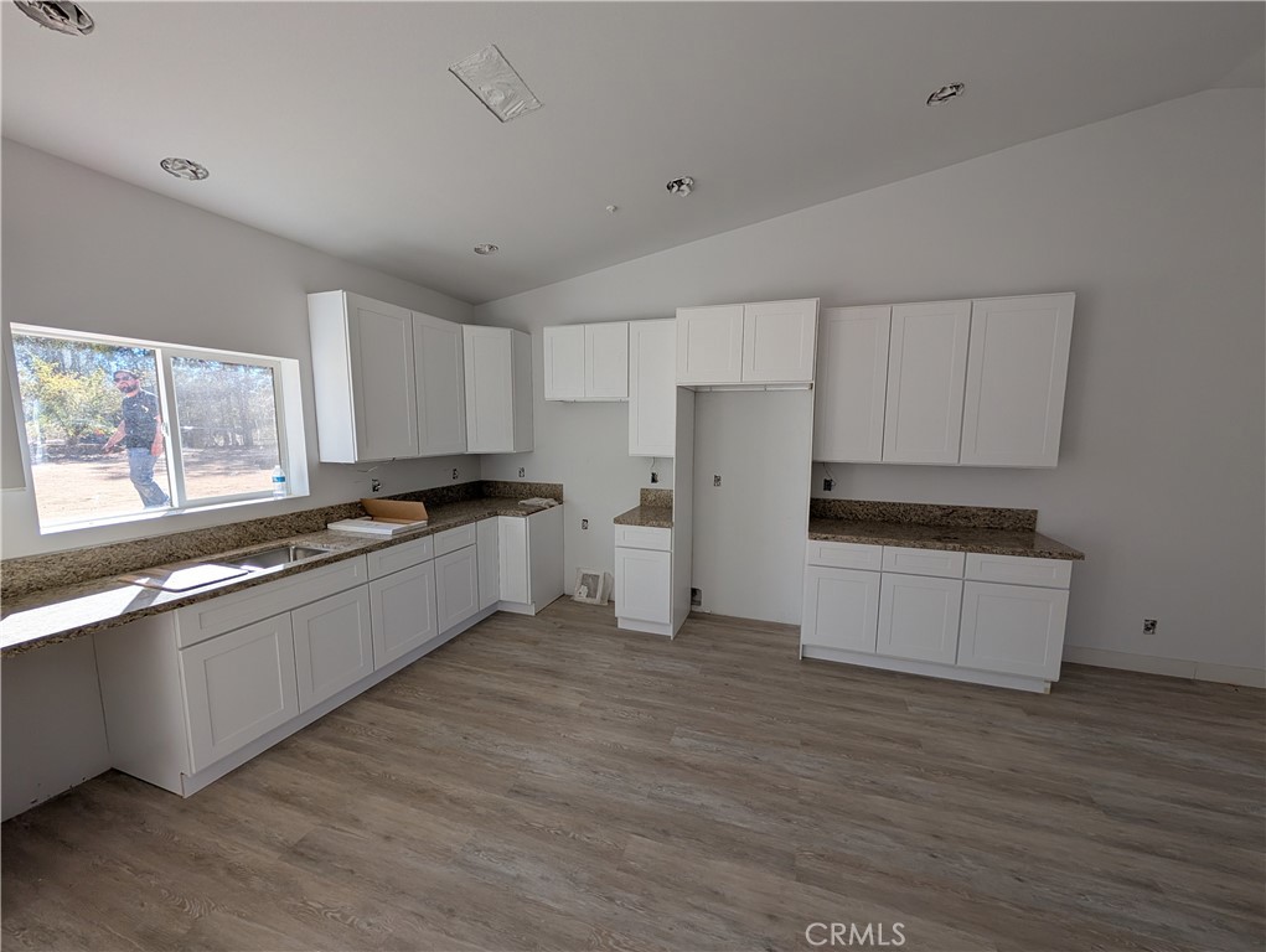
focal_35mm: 12
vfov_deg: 94.6
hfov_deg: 110.5
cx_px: 633
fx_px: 439
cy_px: 476
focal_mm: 2.02
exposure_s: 1/418
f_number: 1.7
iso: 41
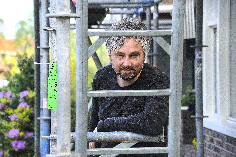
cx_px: 118
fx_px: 1114
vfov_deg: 8.1
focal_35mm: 170
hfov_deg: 12.1
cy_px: 78
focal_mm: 170
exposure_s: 1/500
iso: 2500
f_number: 8
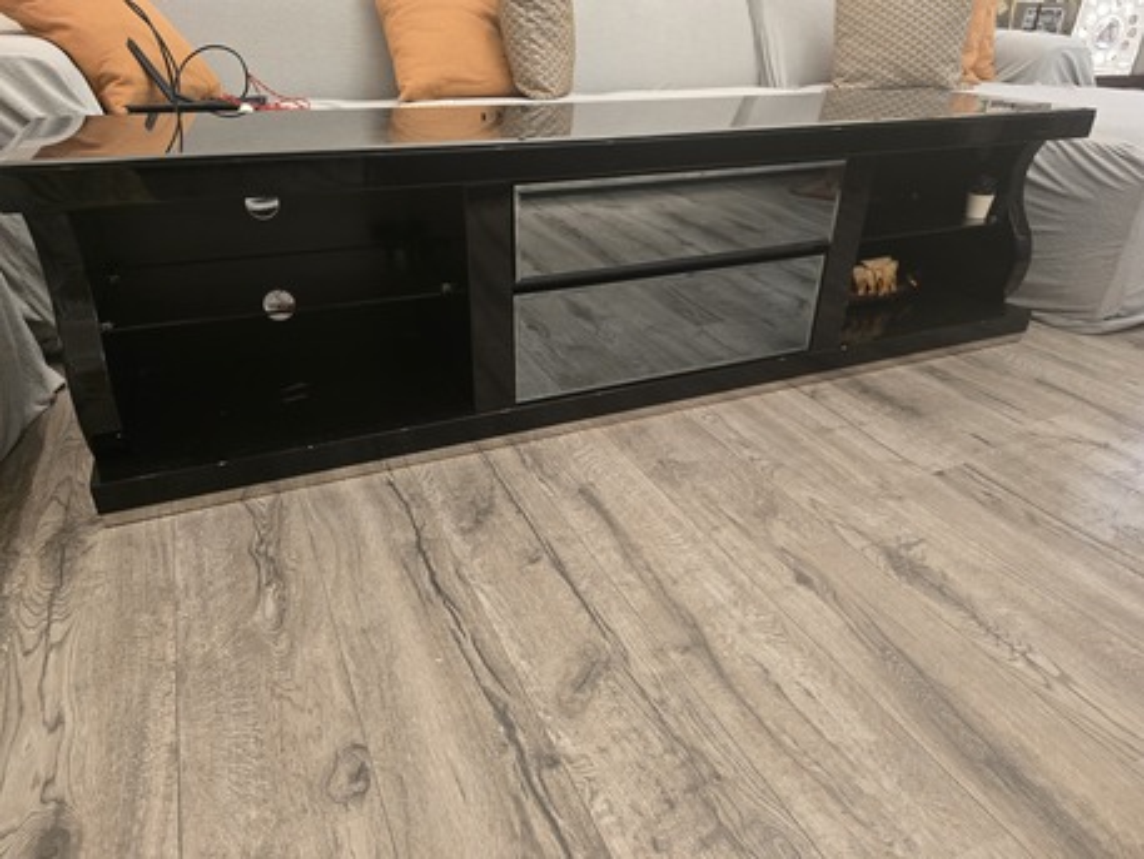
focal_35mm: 23
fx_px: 760
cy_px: 430
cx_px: 572
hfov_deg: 73.9
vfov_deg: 58.9
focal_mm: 6.3
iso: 800
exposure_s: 1/100
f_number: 1.7
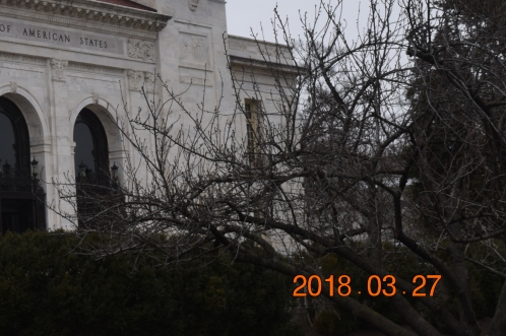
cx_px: 19
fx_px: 1517
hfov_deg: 18.5
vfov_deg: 12.5
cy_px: -8
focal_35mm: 108
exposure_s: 1/400
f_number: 10
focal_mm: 35
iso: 200
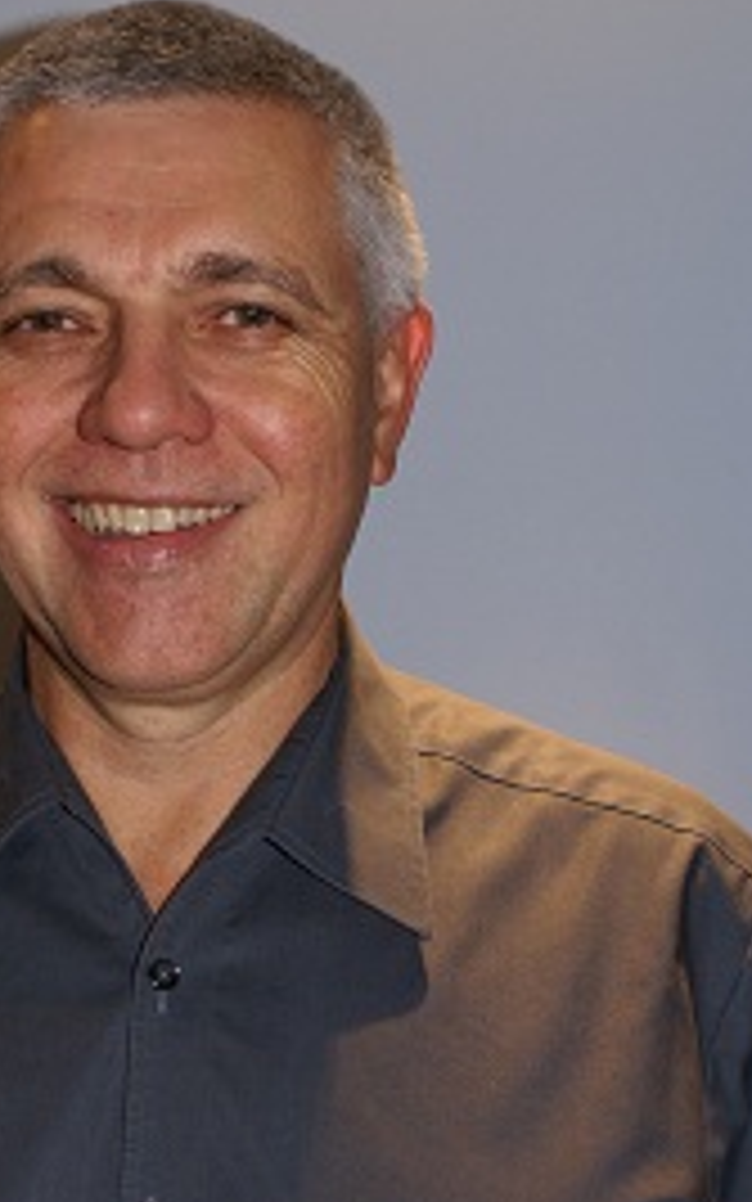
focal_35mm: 78
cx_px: 189
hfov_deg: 16.7
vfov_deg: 26.5
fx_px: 2548
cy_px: 702
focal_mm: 35
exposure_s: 1/60
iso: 400
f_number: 5.6
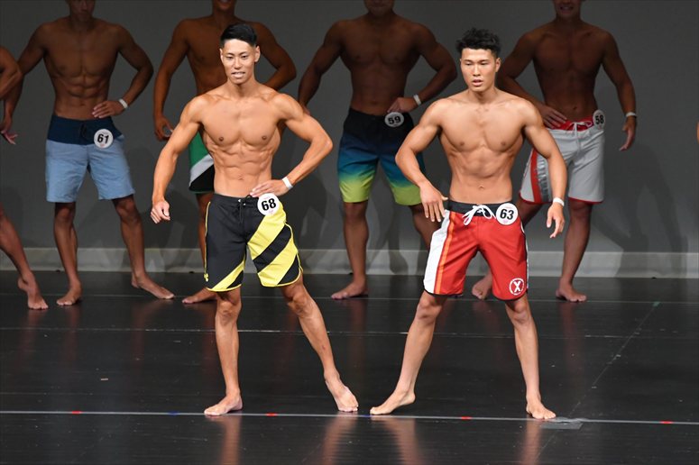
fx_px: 6113
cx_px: 350
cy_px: 232
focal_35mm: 315
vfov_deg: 4.4
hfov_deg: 6.5
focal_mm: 210
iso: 4000
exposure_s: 1/400
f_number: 5.6
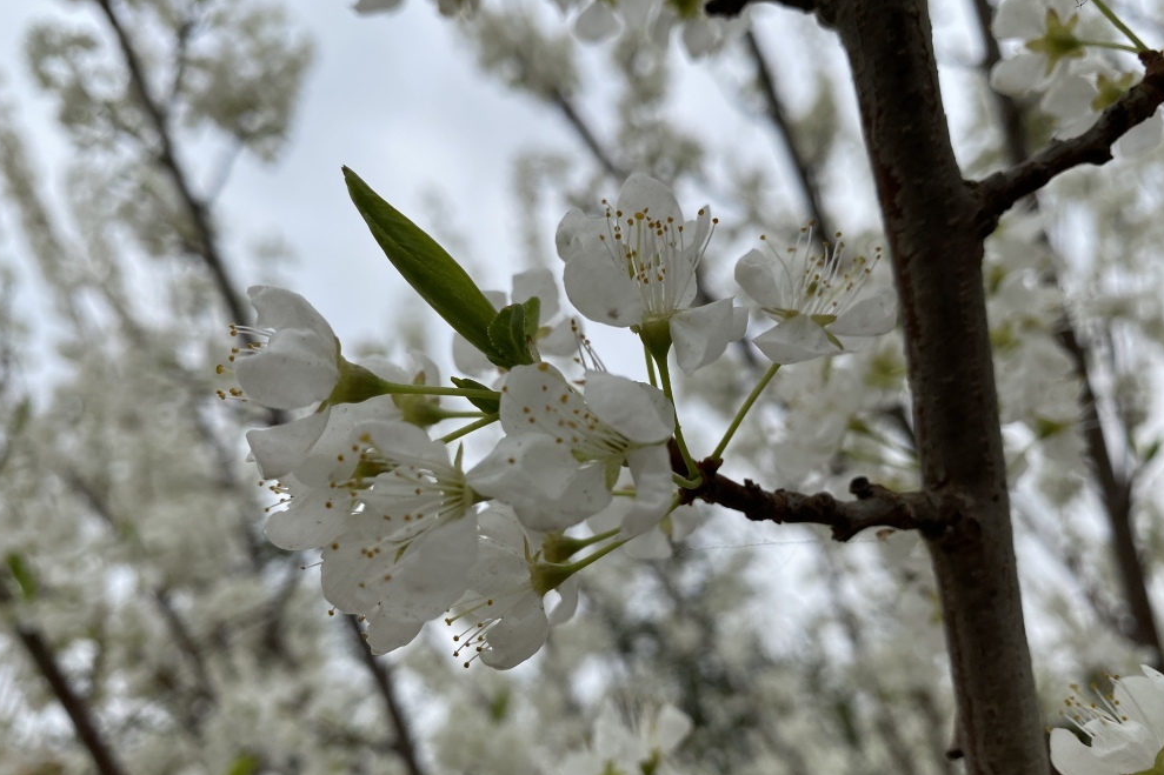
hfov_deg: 65.5
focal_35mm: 28
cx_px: 592
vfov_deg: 46.3
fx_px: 905
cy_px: 421
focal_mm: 4.25
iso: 32
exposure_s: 1/1171
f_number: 1.8
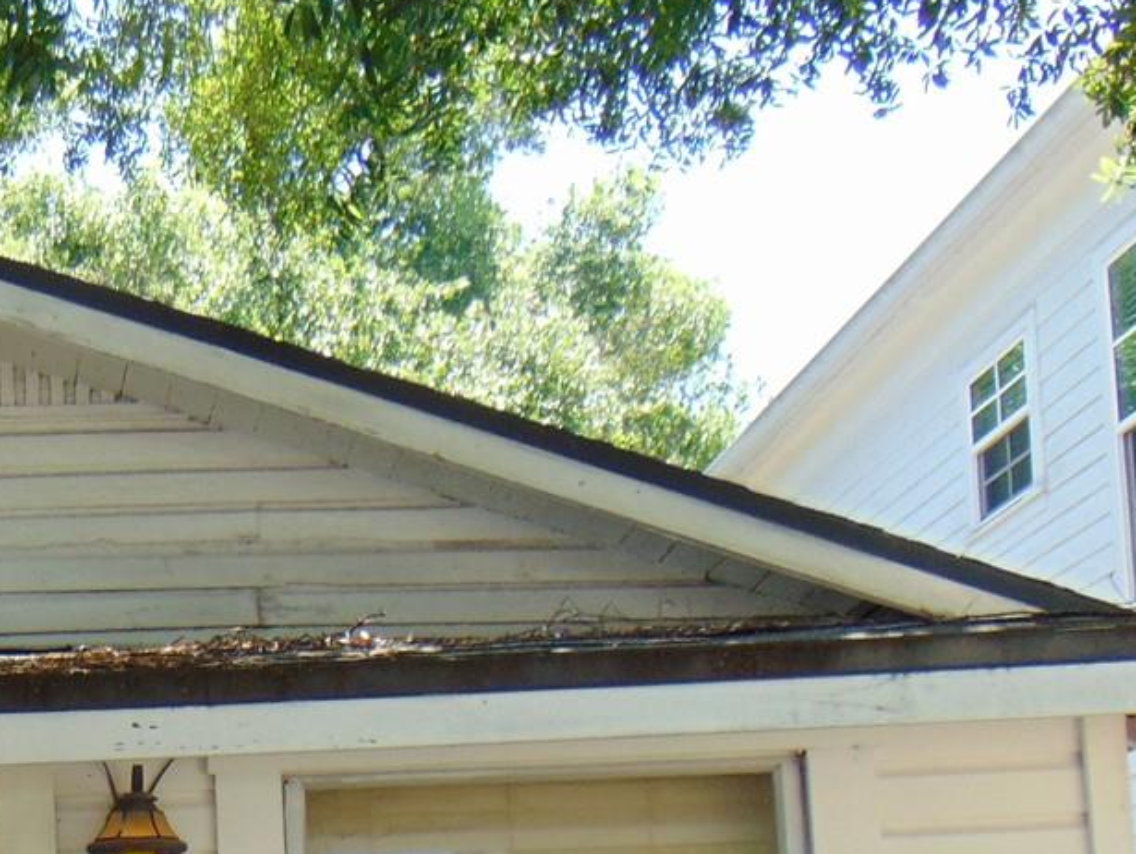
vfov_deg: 20.8
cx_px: -161
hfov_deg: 27.0
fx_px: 2134
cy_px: 1085
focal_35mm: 65
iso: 80
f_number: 3
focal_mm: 4.5
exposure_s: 1/200
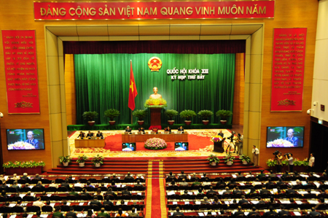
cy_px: 109
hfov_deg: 49.6
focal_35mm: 39
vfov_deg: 34.1
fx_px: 355
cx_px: 164
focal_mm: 26
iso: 1250
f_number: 3.8
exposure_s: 1/50
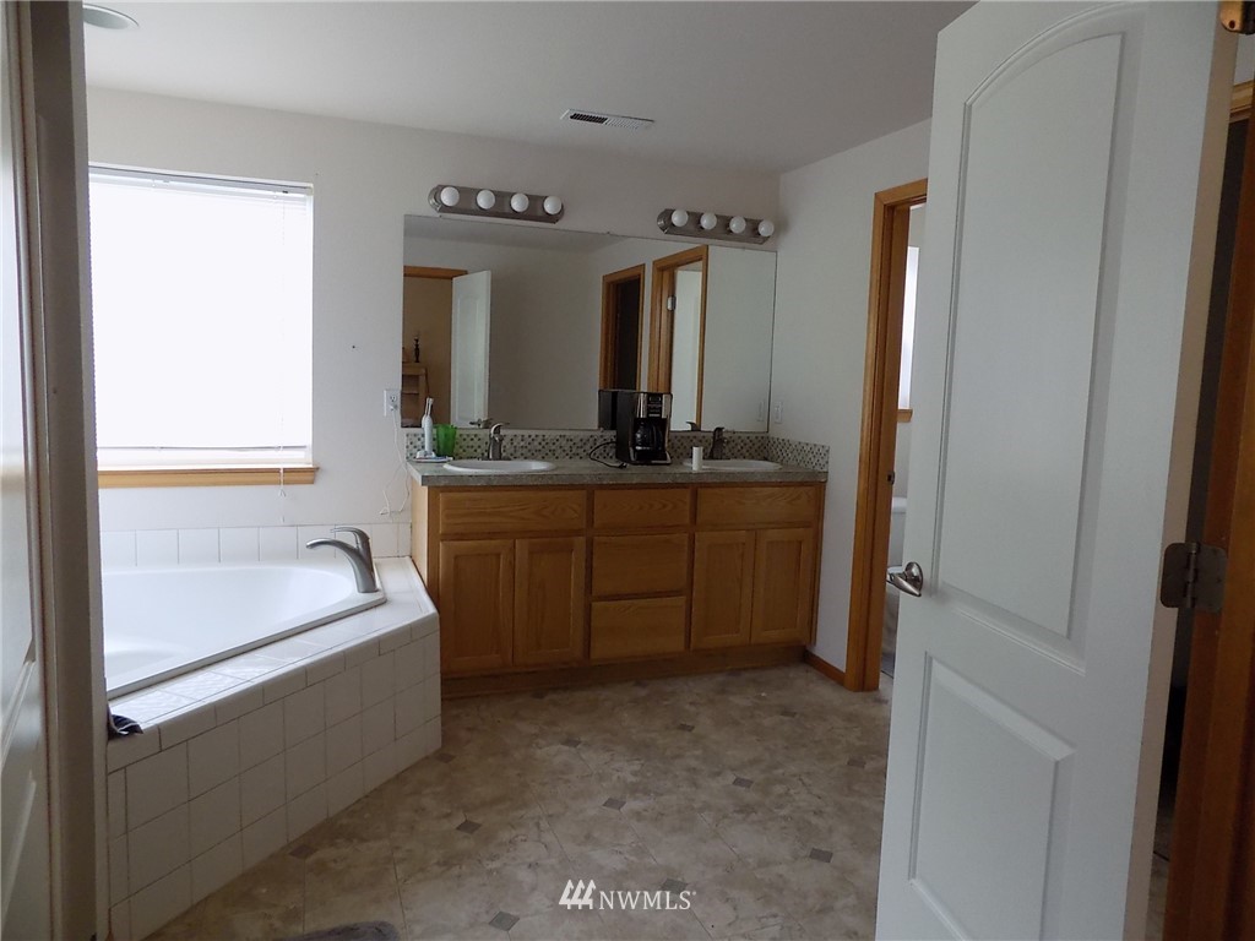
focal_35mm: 23
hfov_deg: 73.9
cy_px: 470
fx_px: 834
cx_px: 628
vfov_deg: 58.9
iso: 200
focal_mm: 4
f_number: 3.1
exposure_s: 1/30
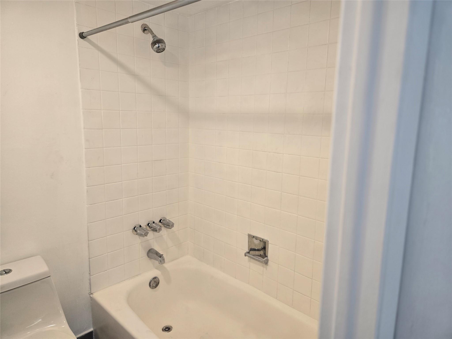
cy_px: 170
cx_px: 226
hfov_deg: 73.9
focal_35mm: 23
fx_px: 300
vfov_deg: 58.9
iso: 125
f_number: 1.8
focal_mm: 5.4
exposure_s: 1/120
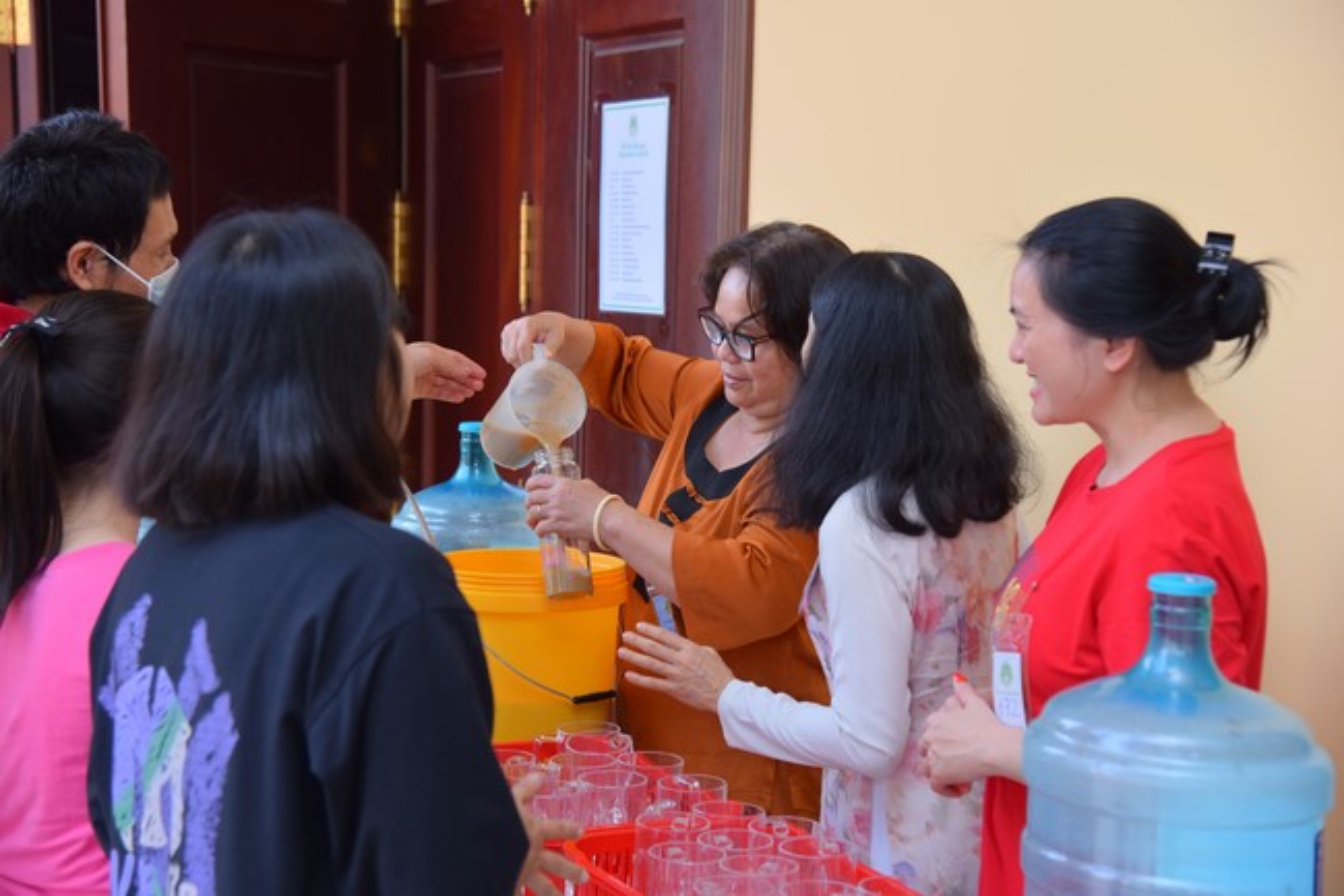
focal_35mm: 62
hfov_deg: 32.4
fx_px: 2314
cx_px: 672
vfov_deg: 21.9
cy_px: 448
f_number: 5
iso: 250
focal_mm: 62
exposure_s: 1/125
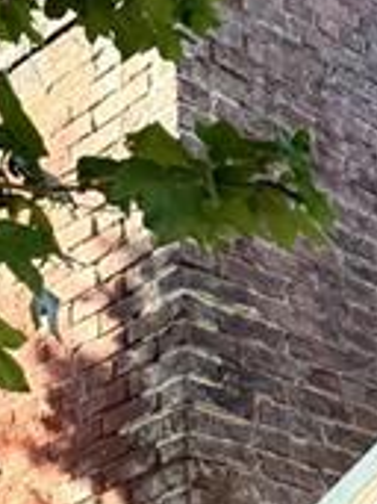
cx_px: 342
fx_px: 1570
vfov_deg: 17.1
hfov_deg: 13.6
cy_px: 660
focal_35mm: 108
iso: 100
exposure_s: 1/535
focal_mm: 6.76
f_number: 1.78
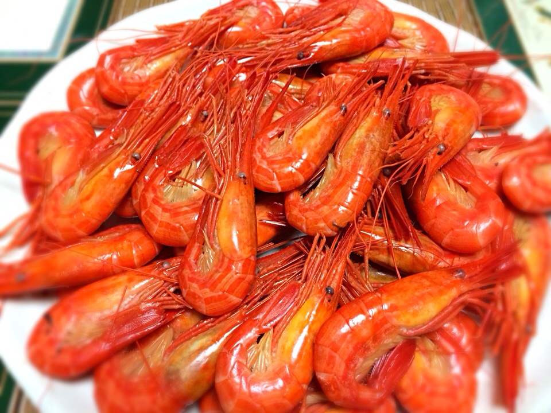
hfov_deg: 60.0
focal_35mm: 30
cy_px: 206
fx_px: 478
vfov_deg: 46.8
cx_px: 276
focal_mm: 4.12
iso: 250
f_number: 2.2
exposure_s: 1/30
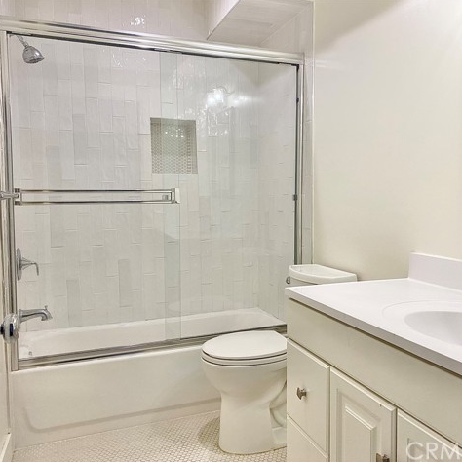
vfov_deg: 52.5
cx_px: 285
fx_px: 468
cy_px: 231
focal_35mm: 31
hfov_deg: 52.1
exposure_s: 1/120
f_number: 1.8
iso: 100
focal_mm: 4.25
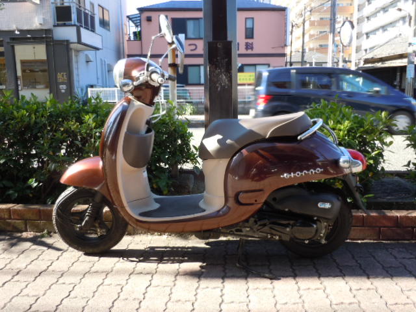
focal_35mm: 28
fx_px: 336
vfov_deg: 49.7
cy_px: 156
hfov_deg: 63.4
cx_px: 208
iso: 100
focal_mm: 5
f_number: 3.7
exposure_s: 1/80
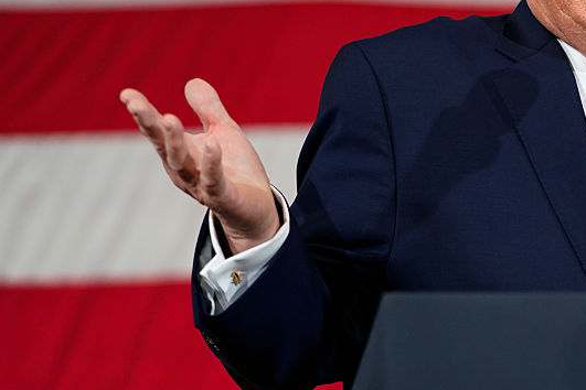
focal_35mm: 216
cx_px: 546
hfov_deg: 9.5
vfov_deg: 6.4
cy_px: 89
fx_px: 3516
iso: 2500
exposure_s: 1/640
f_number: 2.8
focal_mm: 112
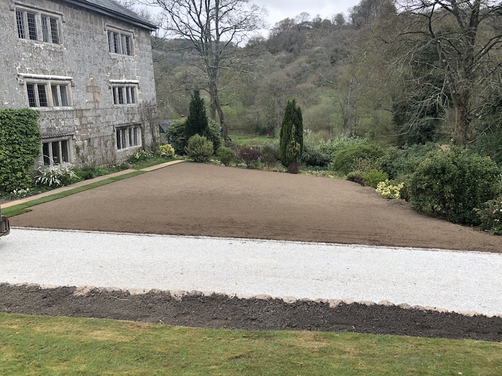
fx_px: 406
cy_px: 188
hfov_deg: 63.4
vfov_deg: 49.7
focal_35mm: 28
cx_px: 251
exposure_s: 1/490
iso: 20
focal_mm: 4
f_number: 1.8
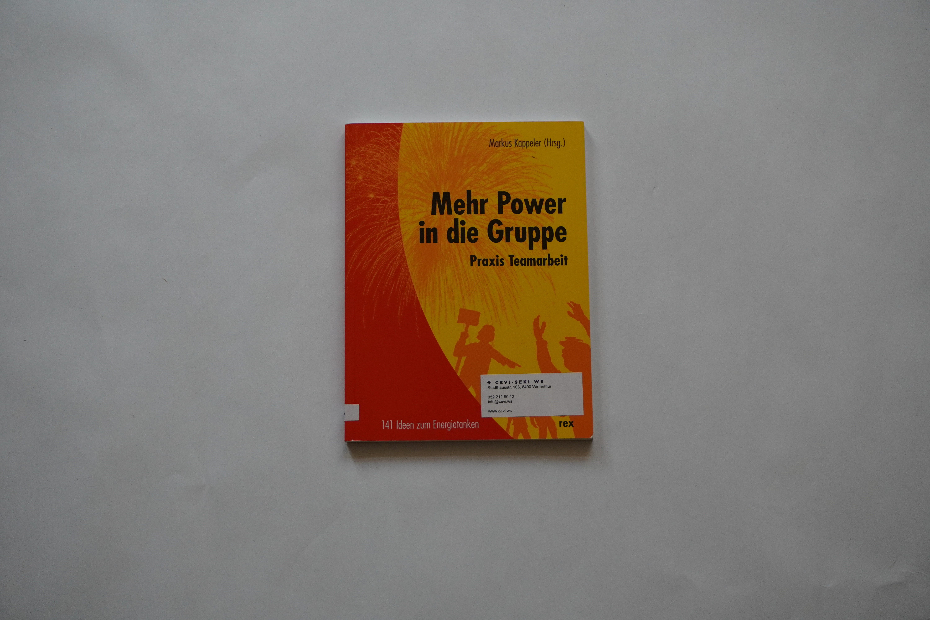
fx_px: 1550
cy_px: 310
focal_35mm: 60
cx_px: 465
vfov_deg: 22.6
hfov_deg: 33.4
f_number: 5.6
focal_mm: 40
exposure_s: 1/160
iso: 800
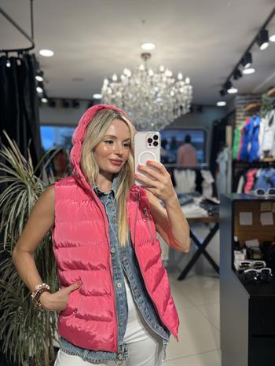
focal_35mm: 26
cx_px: 138
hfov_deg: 53.1
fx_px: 275
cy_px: 183
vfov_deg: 67.3
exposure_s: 1/118
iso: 32
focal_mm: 5.7
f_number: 1.5
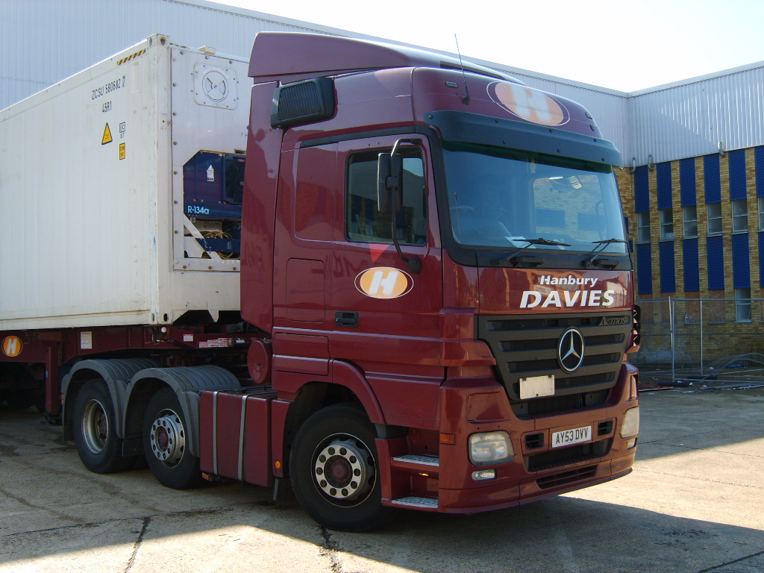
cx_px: 382
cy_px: 286
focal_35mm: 44
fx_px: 971
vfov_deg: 32.9
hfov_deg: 42.9
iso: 50
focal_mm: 9.2
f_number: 3.1
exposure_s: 1/350
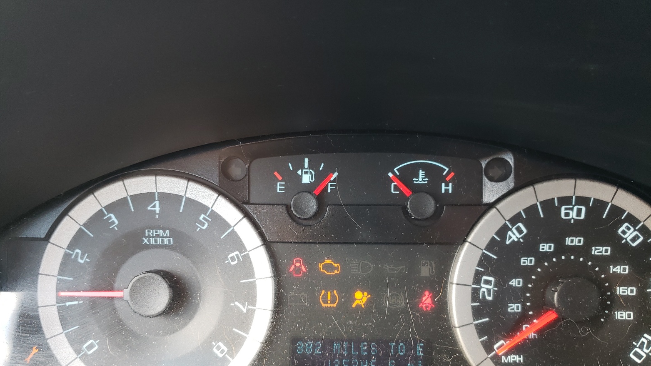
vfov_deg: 39.6
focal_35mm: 29
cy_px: 248
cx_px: 318
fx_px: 501
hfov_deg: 66.1
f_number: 1.5
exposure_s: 1/60.2
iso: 69
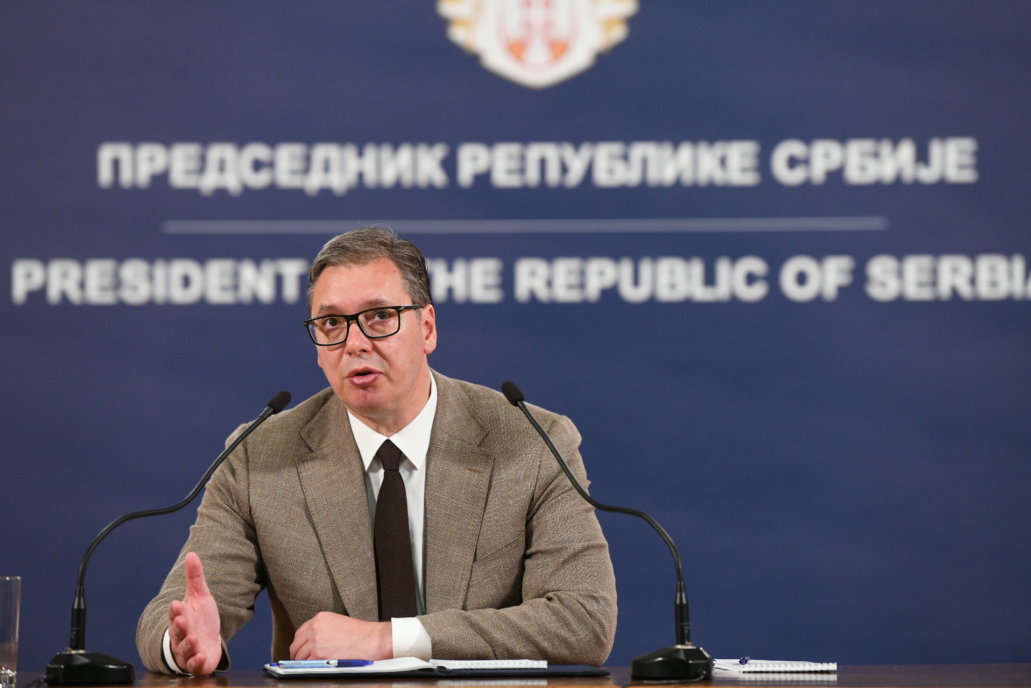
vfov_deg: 6.9
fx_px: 5727
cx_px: 516
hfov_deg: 10.3
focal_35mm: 200
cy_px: 344
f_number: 4
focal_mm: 200
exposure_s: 1/160
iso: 4000
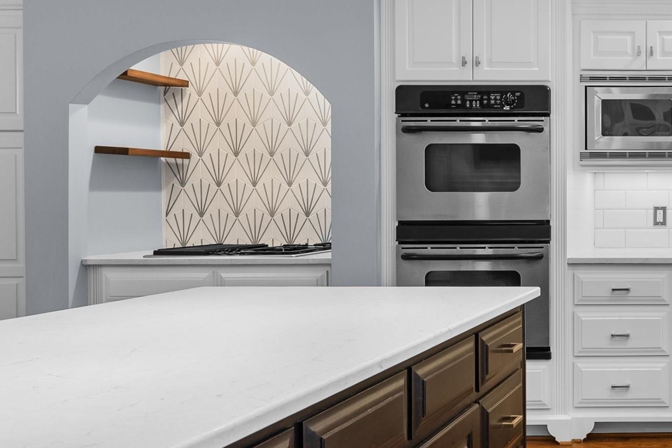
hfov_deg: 38.9
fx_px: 747
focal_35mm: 40
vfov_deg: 33.4
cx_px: 756
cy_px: 190
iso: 200
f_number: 8
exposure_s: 1/5
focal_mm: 17
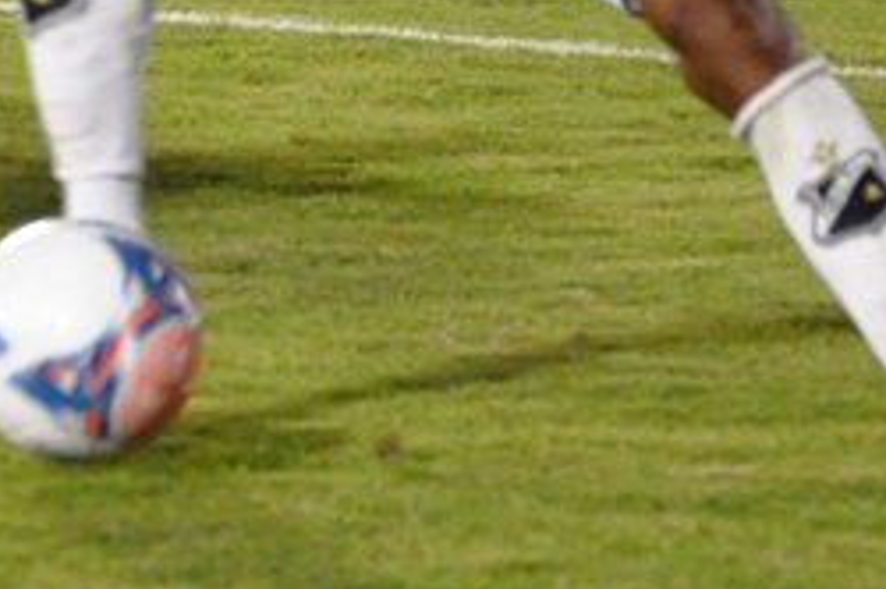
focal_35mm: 413
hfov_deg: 5.0
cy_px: -325
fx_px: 10151
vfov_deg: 3.3
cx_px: -177
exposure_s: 1/320
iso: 3200
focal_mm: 86
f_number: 4.2
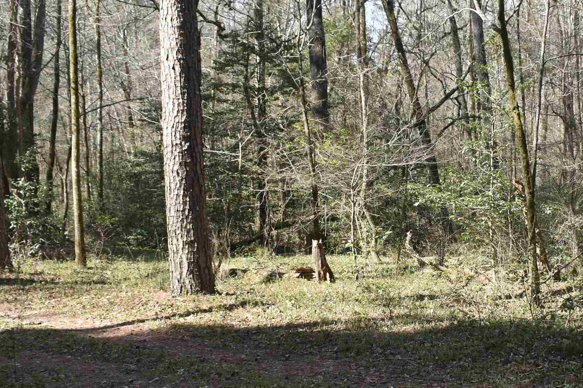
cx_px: 455
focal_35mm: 57
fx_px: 923
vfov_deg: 23.7
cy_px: 235
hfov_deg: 34.1
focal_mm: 18
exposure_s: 1/250
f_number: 5.6
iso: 200
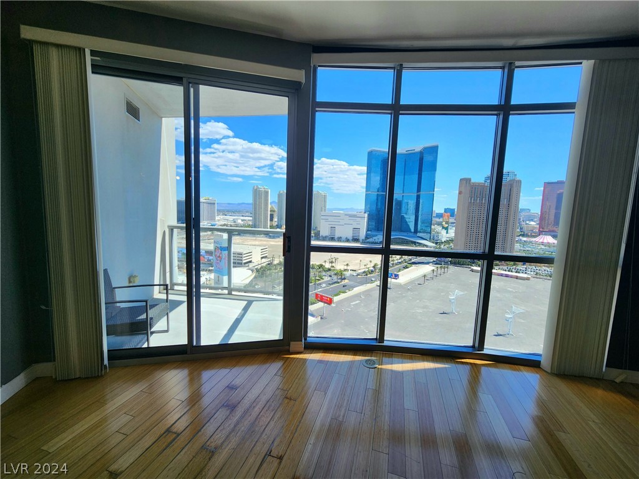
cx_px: 320
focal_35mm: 13
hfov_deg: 106.2
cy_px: 240
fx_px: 240
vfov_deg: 89.9
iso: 50
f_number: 2.2
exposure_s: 1/400
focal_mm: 2.2
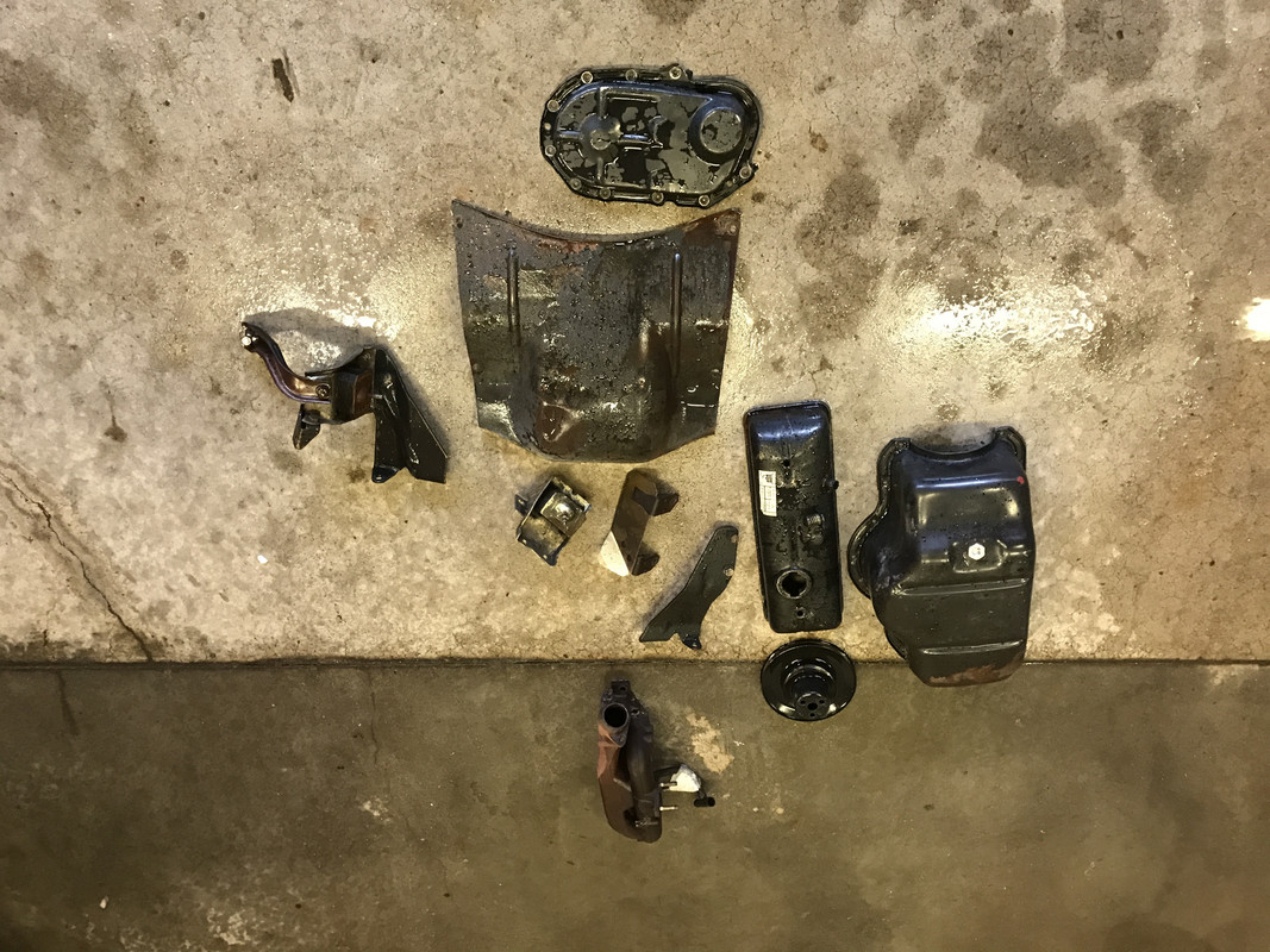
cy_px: 476
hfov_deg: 63.4
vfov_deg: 49.7
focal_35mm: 28
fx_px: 1027
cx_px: 635
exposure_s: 1/11
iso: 100
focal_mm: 3.99
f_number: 1.8
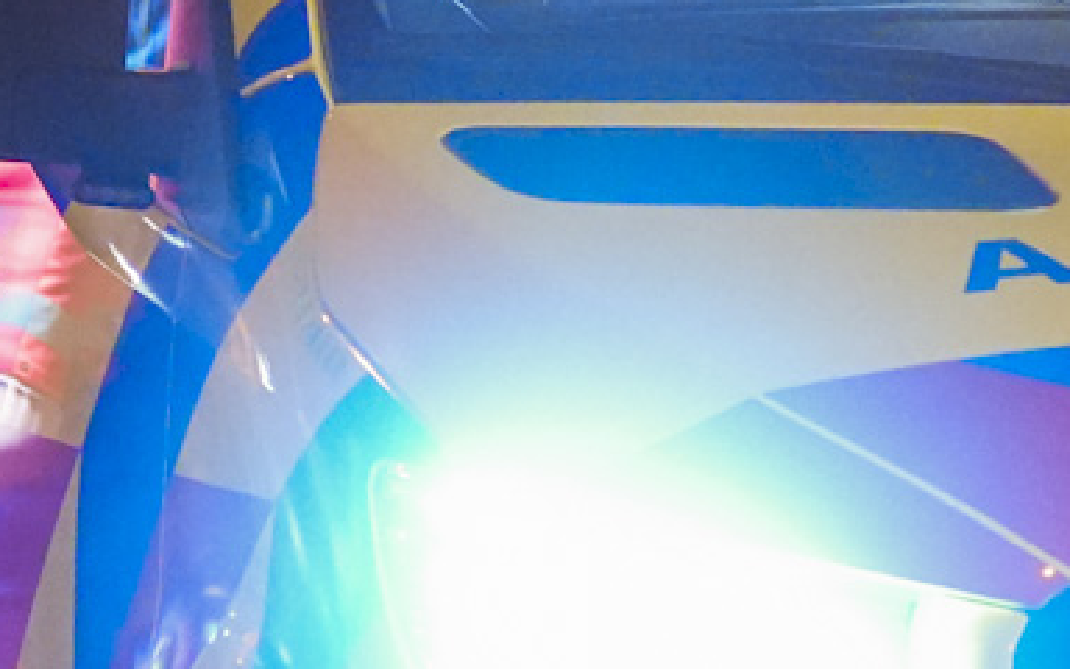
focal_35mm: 357
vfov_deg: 3.7
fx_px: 10410
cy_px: 187
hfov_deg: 5.8
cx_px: -549
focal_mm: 70
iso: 6400
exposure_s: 1/30
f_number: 2.8
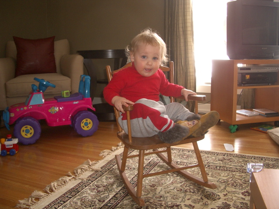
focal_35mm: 35
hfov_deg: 52.6
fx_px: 282
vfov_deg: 40.7
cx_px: 140
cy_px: 104
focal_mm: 5.8
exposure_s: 1/40
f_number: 2.6
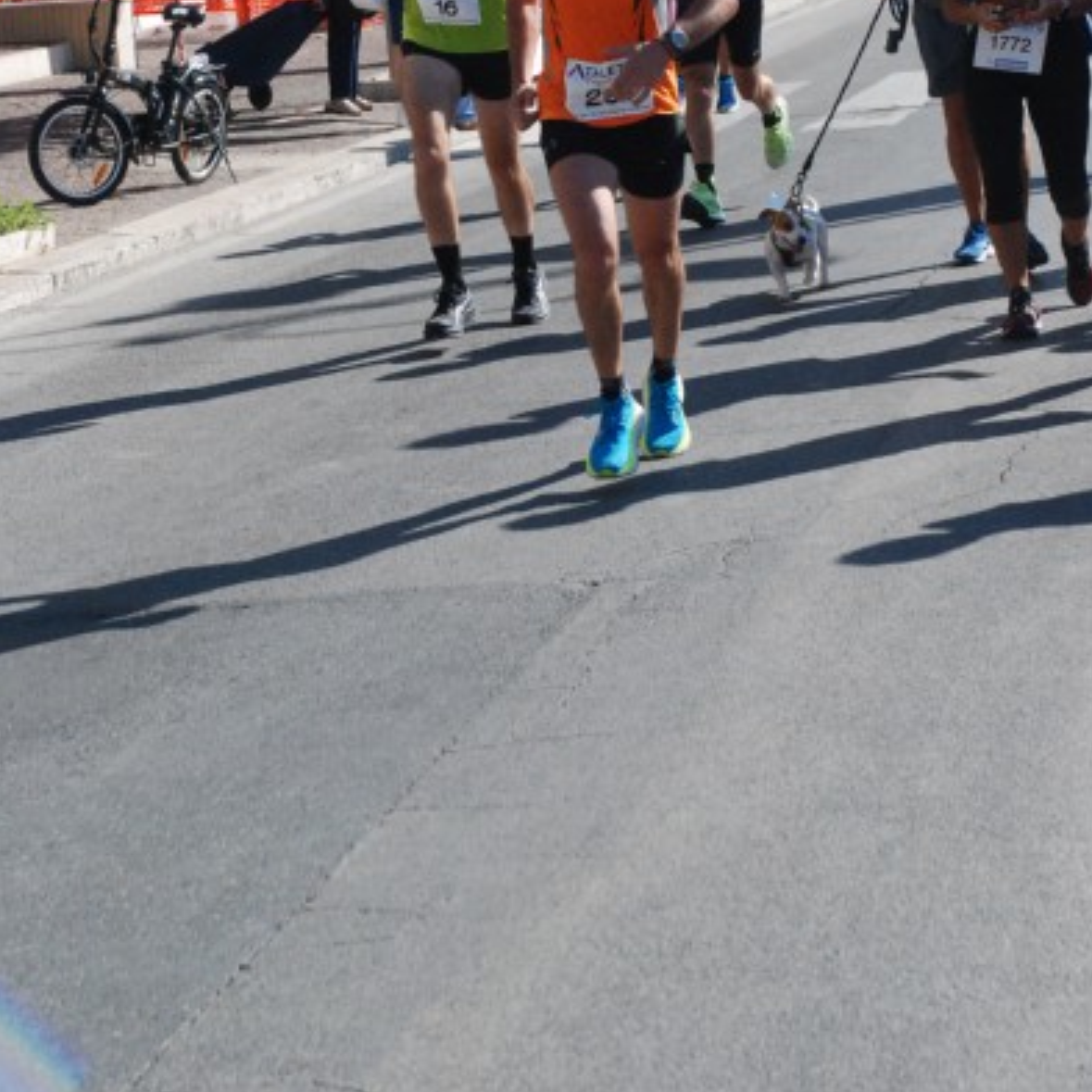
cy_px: 286
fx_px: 4033
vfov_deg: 15.4
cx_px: 554
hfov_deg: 15.4
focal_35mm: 113
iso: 1000
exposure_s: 1/1600
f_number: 7.1
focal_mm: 58
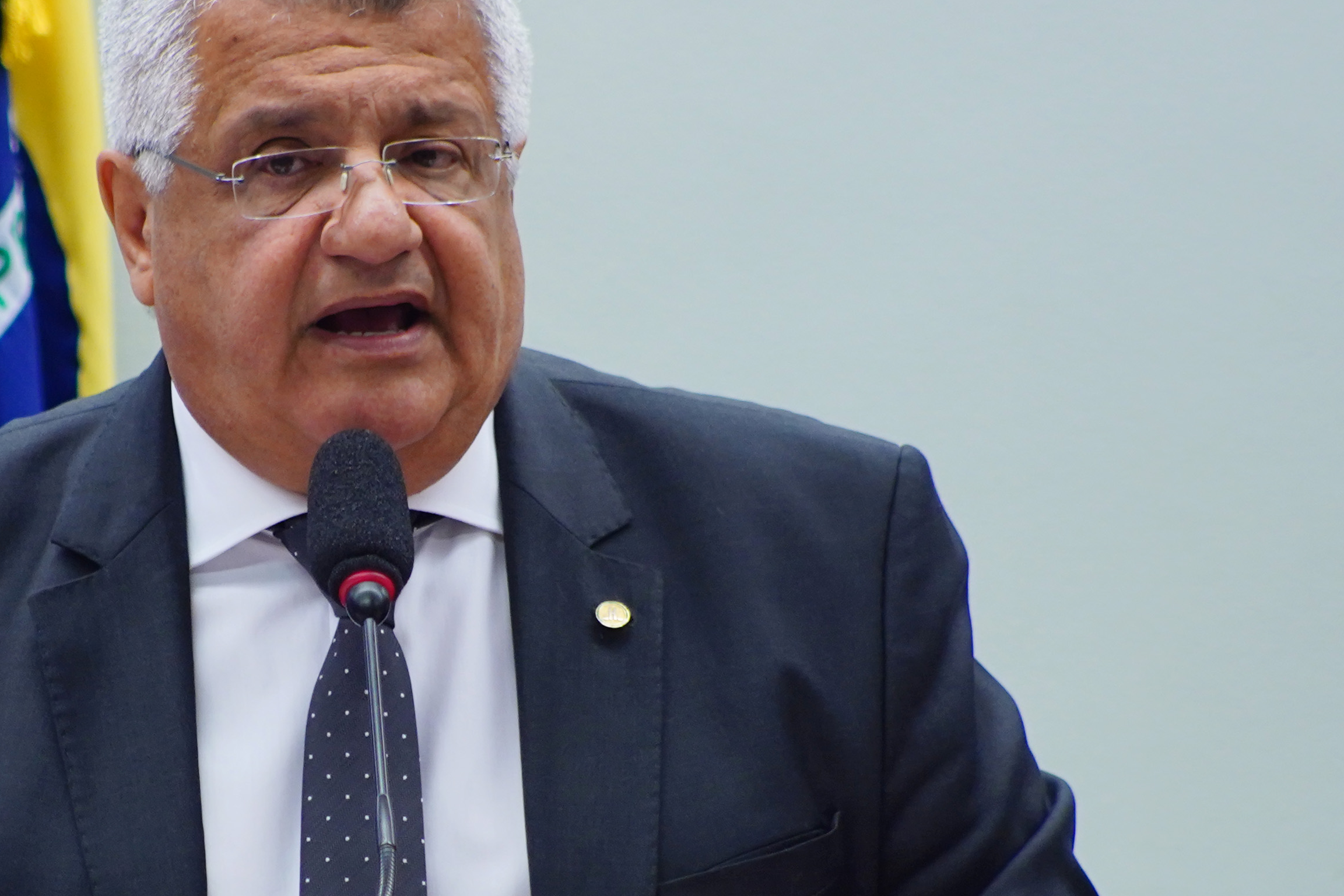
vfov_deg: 2.3
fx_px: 21989
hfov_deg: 3.5
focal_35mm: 589
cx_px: 315
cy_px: 534
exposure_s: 1/160
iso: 1250
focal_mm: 230
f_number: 5
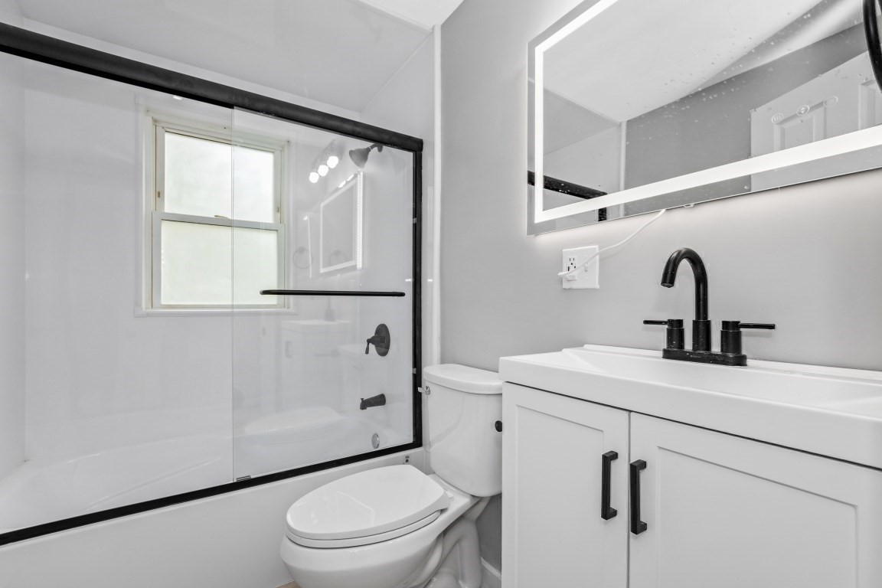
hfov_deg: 100.4
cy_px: 294
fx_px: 367
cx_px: 441
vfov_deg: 77.3
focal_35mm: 15
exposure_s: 1/80
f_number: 6.3
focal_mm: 10
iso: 320
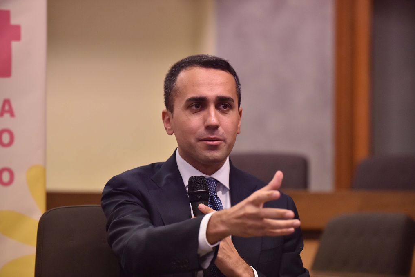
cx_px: 208
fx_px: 1626
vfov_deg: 9.7
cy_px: 138
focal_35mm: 141
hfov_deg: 14.5
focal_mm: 140
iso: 1600
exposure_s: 1/200
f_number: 5
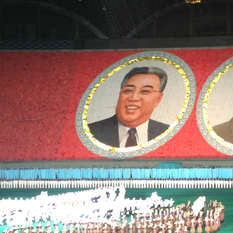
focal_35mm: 95
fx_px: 723
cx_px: 175
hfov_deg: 18.2
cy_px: 119
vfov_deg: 18.3
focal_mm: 4.13
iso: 80
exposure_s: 1/20
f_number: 2.4
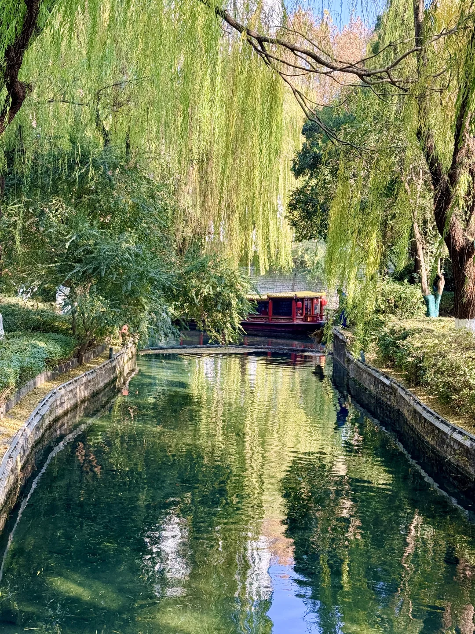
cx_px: 238
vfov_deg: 39.7
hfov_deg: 30.3
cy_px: 317
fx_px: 878
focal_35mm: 48
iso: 64
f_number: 1.78
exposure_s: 1/299
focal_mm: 6.76
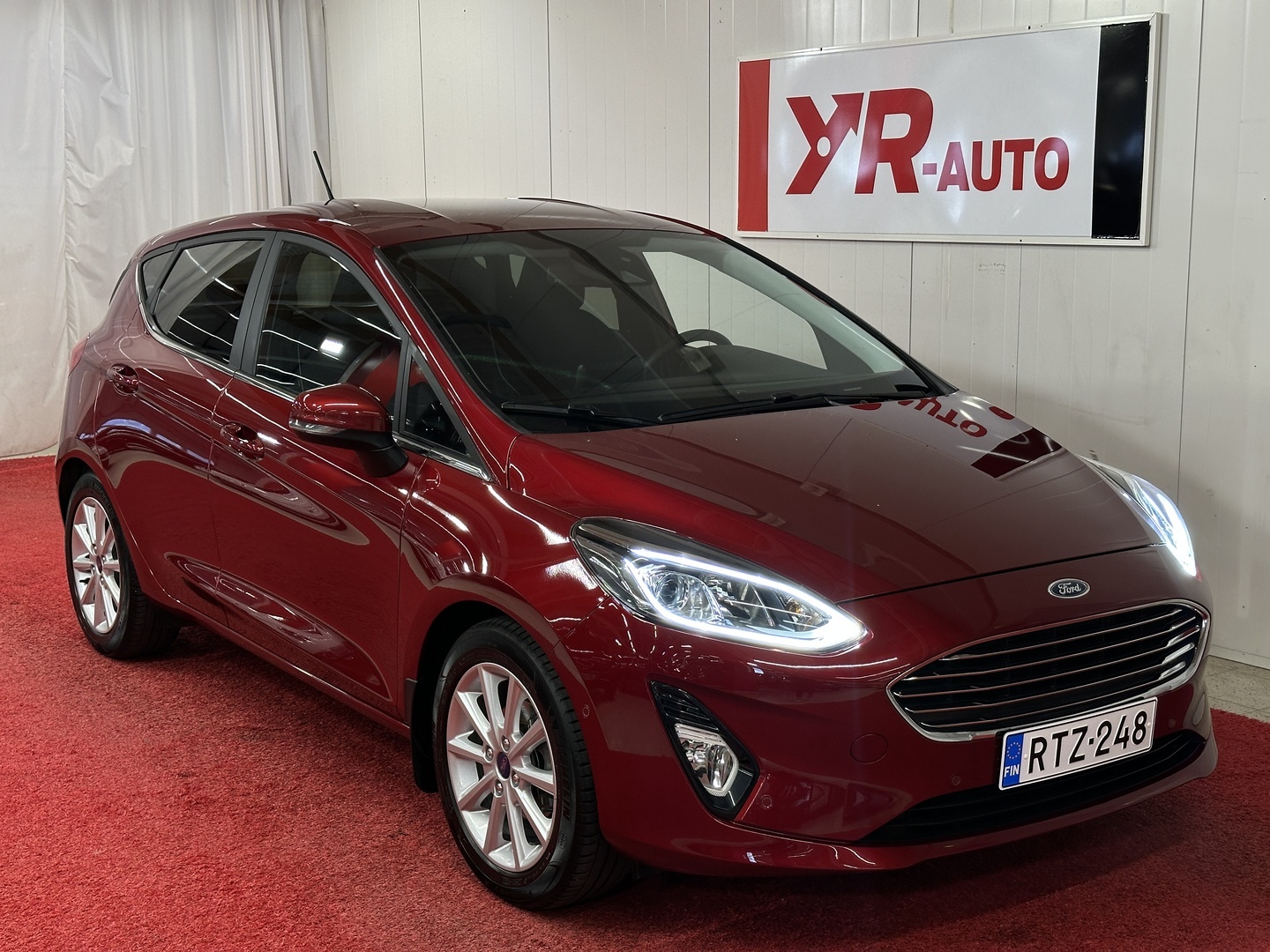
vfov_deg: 30.3
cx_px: 635
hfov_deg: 39.7
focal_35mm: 48
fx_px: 1761
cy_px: 476
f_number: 1.78
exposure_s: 1/121
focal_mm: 6.86
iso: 80
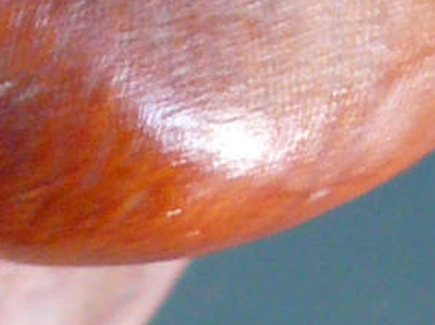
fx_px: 3239
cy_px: -529
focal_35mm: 258
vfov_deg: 5.5
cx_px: 15
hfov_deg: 7.7
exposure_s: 1/6
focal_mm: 6
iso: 200
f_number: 2.8
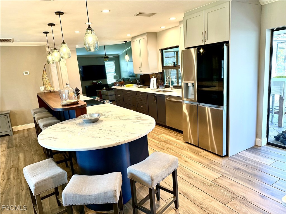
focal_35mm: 24
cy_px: 107
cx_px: 143
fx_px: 198
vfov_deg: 56.8
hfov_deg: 71.6
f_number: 1.78
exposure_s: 1/60
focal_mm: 6.76
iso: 160
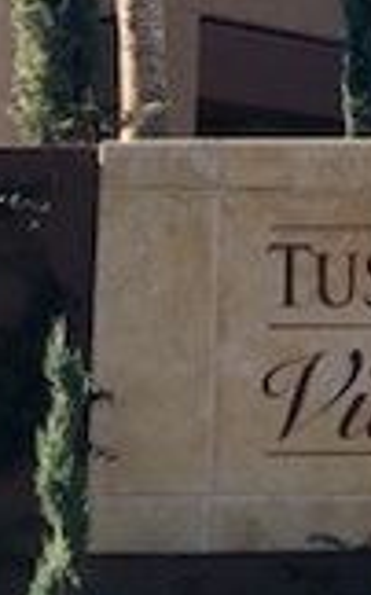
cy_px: -277
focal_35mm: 122
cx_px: 400
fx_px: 1977
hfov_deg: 10.6
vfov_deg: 15.8
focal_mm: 3.99
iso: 20
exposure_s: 1/1041
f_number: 1.8
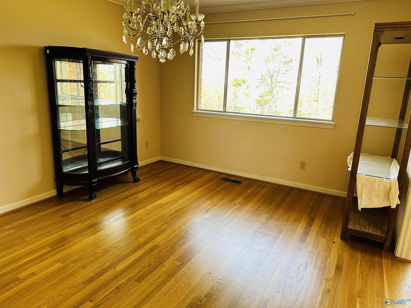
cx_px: 206
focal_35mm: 24
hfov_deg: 71.6
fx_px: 285
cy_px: 154
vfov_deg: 56.8
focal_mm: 6.86
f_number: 1.78
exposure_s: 1/121
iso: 100
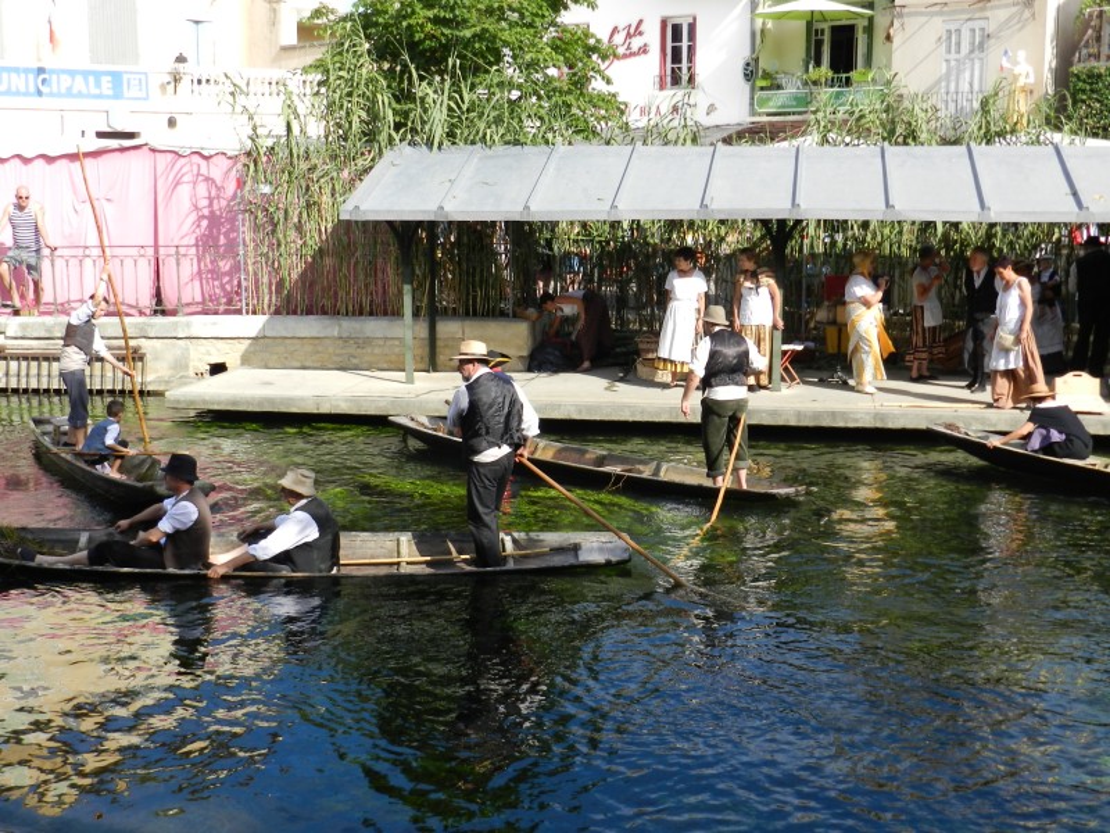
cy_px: 416
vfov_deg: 31.5
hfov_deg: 41.2
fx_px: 1475
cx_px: 555
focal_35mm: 46
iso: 160
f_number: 4.2
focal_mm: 8.1
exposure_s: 1/640
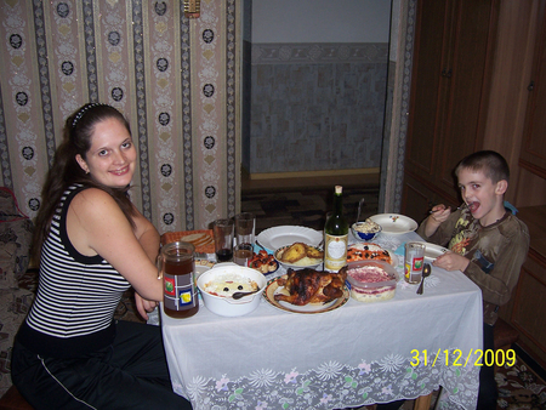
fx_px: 568
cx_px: 273
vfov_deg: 39.7
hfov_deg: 51.3
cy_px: 205
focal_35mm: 36
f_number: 3
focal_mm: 6
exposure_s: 1/60
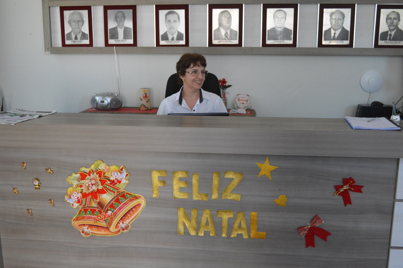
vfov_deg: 36.8
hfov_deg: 53.2
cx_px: 202
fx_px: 403
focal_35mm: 36
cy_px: 134
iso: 3200
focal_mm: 24
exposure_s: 1/500
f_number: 4
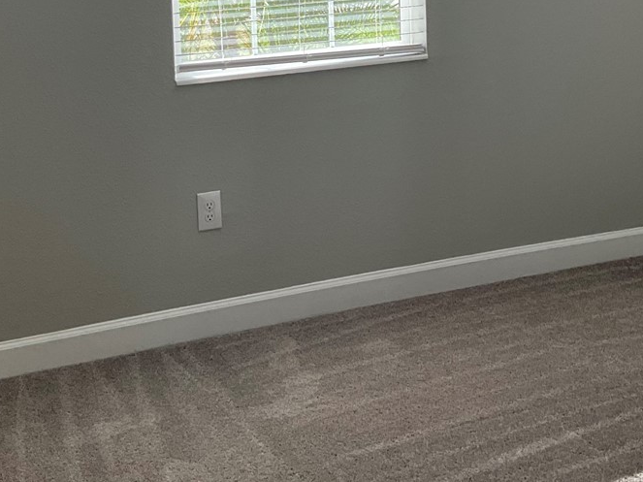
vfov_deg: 20.2
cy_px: -27
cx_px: 353
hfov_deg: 27.8
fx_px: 1300
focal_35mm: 70
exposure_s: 1/120
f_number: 1.8
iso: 20
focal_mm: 3
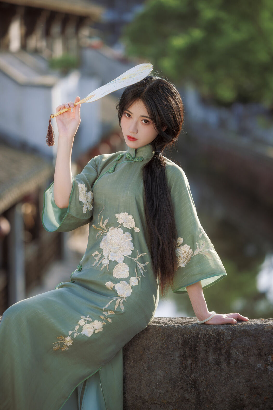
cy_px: 205
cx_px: 136
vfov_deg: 16.1
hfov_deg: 10.8
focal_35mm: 127
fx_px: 1445
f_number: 2.8
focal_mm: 128
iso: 100
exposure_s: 1/500
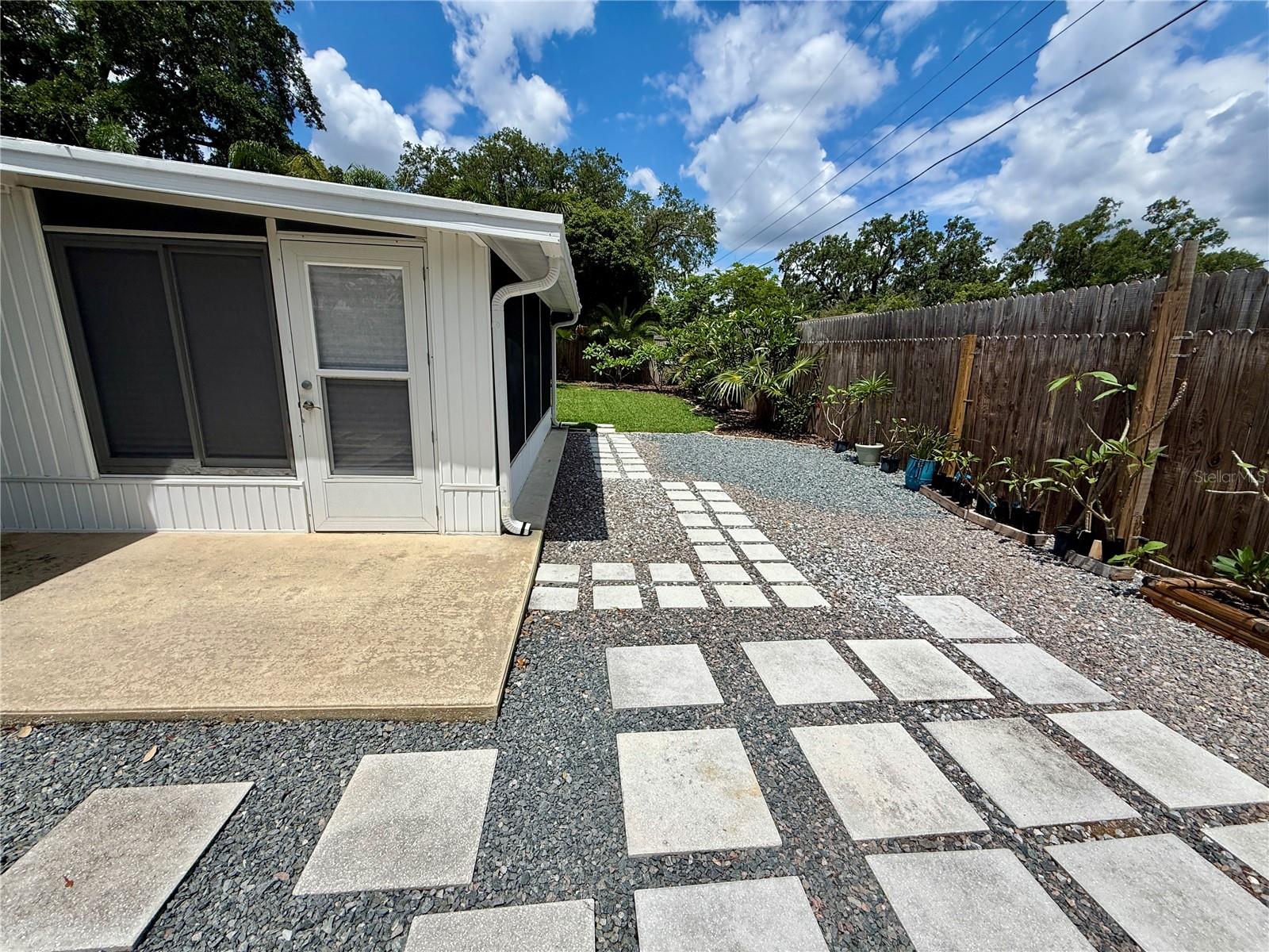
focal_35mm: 14
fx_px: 513
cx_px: 634
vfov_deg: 85.7
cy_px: 476
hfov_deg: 102.1
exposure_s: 1/4425
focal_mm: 2.22
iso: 50
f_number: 2.2
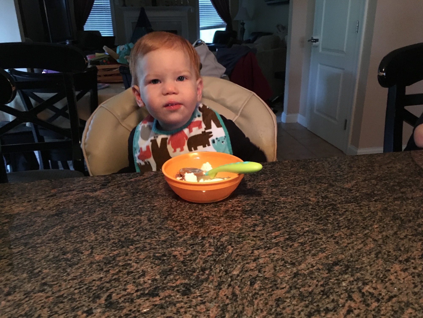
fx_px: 354
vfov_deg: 48.2
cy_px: 159
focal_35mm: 29
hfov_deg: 61.7
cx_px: 212
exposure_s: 1/15
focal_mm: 4.15
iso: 640
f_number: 2.2
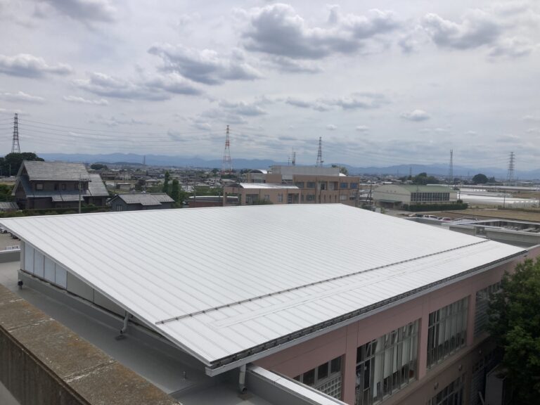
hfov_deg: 63.4
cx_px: 270
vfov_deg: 49.7
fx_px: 437
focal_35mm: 28
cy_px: 202
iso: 25
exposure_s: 1/6024
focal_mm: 3.99
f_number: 1.8
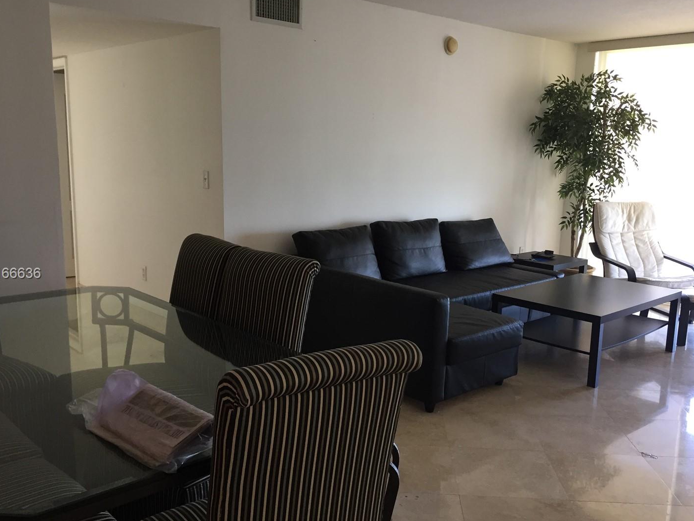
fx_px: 662
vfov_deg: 42.9
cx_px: 361
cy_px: 274
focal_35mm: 33
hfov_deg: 55.3
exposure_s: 1/30
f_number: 2.2
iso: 80
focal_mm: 4.15
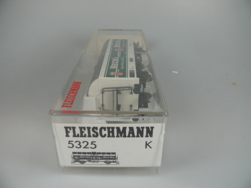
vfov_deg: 40.7
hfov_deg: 52.6
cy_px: 94
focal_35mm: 35
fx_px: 254
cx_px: 126
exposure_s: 1/125
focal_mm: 7.4
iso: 100
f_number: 3.6
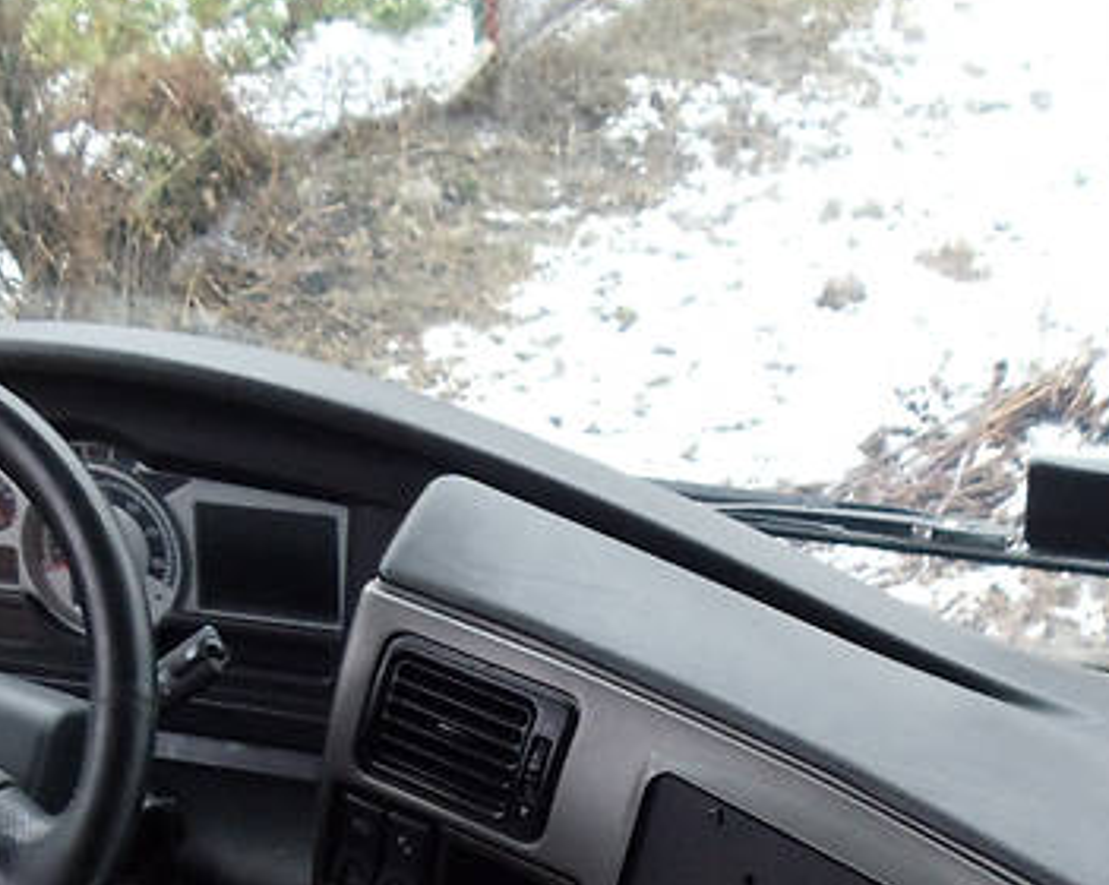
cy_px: 825
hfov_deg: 19.6
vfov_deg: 15.5
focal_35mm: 98
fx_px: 3213
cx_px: 575
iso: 400
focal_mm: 6
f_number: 3.5
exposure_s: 1/80
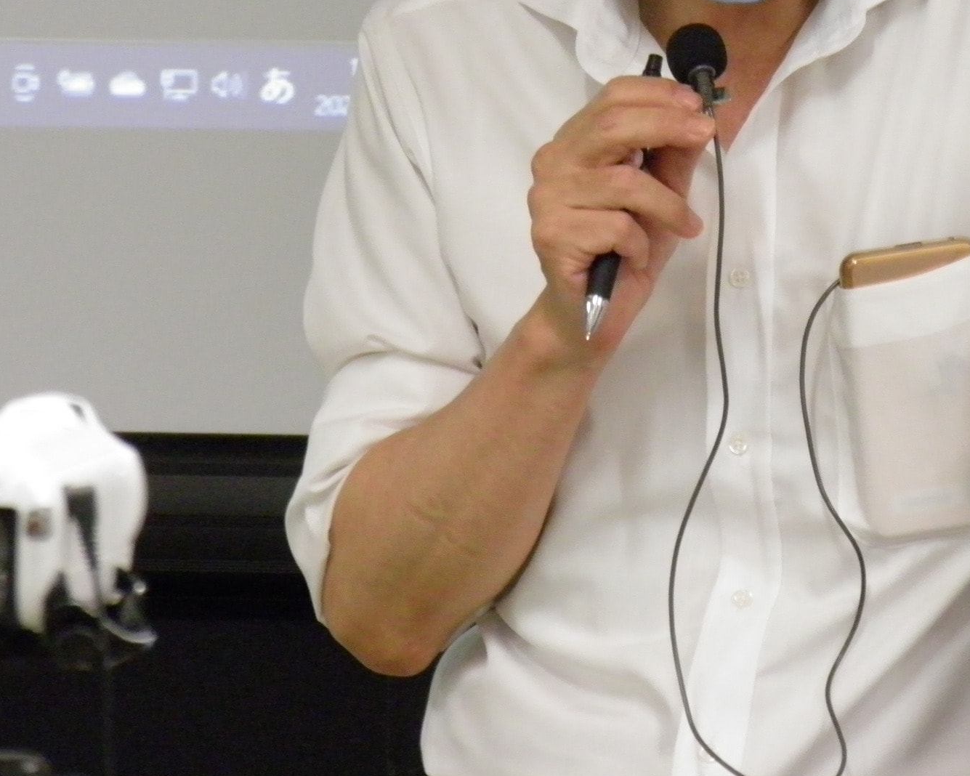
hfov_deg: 4.0
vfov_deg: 3.2
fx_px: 13751
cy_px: 81
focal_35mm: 479
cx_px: 777
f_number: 4.2
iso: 400
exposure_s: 1/30
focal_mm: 46
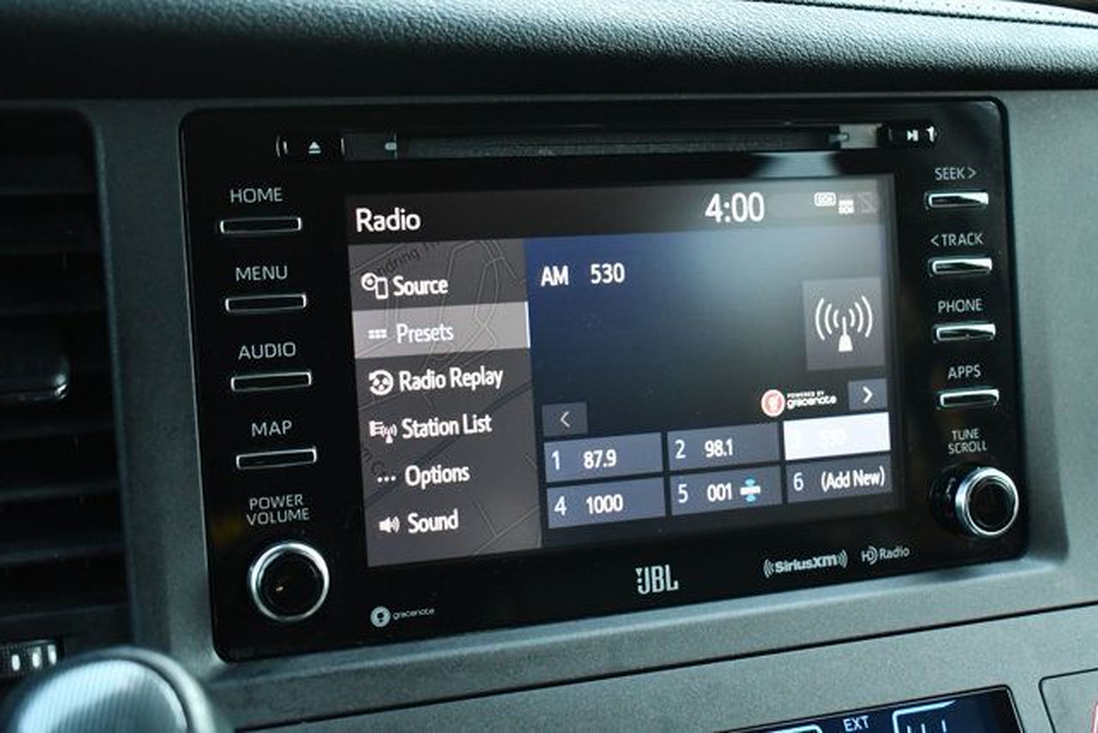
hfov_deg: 38.2
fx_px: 1586
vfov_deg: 26.0
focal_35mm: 52
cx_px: 549
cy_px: 366
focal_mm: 35
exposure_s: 1/100
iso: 3200
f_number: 4.5
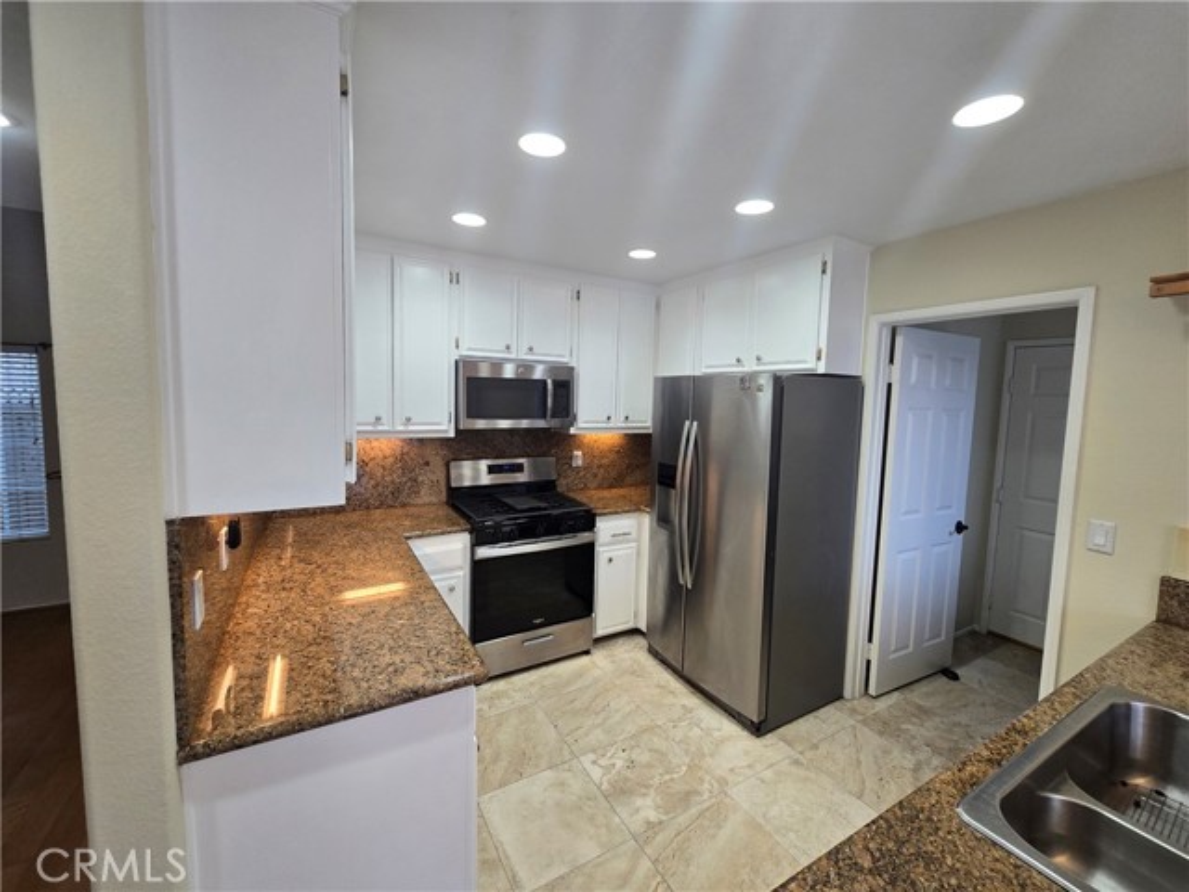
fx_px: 447
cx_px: 594
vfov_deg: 89.9
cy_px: 446
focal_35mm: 13
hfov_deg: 106.2
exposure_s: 1/60
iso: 80
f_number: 2.2
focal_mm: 2.2
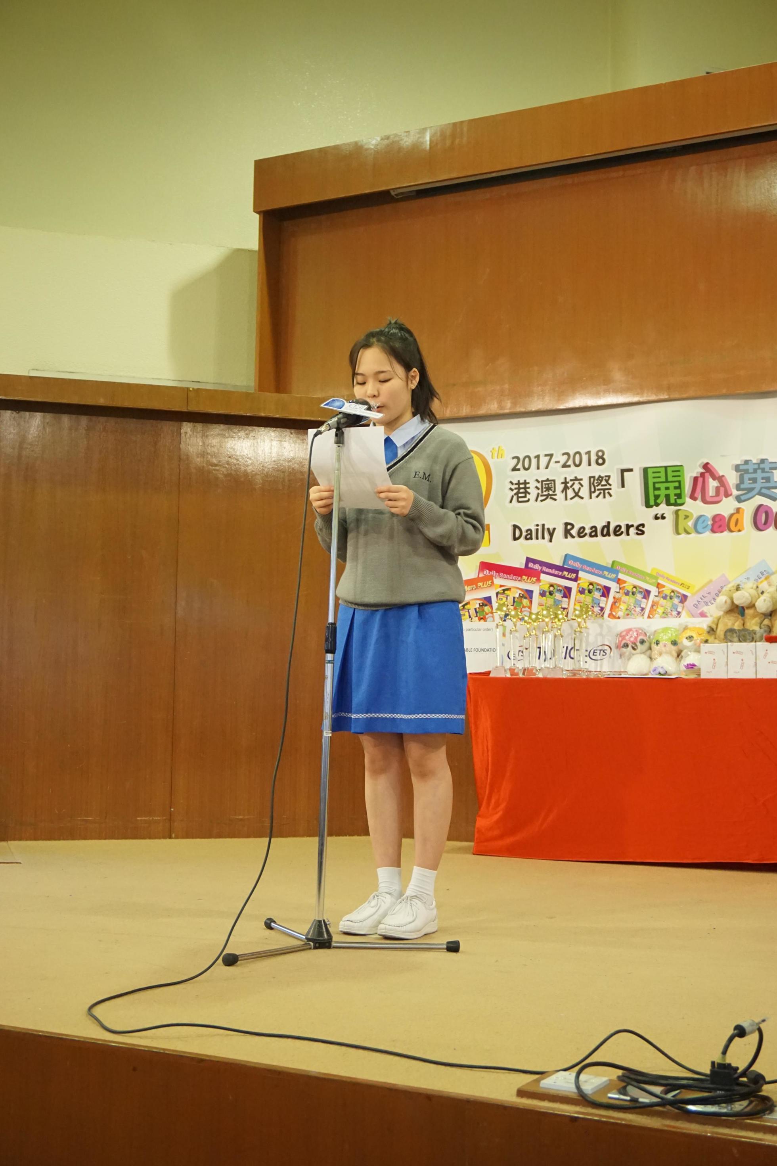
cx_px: 388
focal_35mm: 46
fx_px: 1505
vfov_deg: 42.3
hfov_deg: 28.9
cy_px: 583
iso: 2000
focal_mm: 31
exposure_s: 1/60
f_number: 5
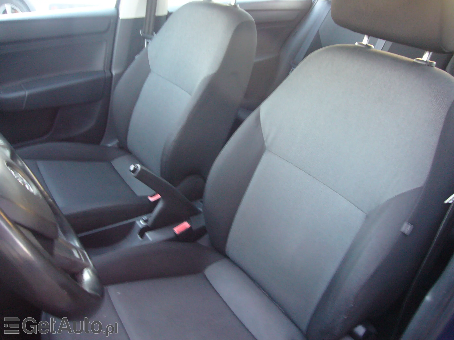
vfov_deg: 49.7
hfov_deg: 63.4
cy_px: 170
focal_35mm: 28
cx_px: 227
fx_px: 367
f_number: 2.8
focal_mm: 4.6
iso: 200
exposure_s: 1/15
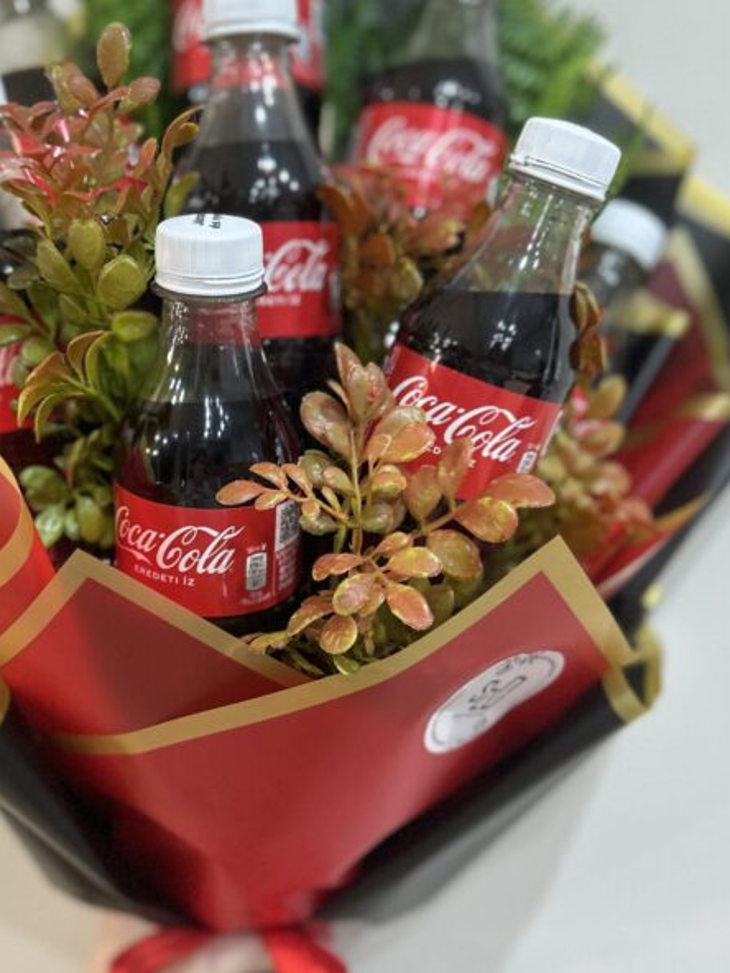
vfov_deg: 42.0
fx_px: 1265
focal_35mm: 45
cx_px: 288
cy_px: 539
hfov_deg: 32.1
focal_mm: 5.7
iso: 400
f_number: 1.5
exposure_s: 1/50
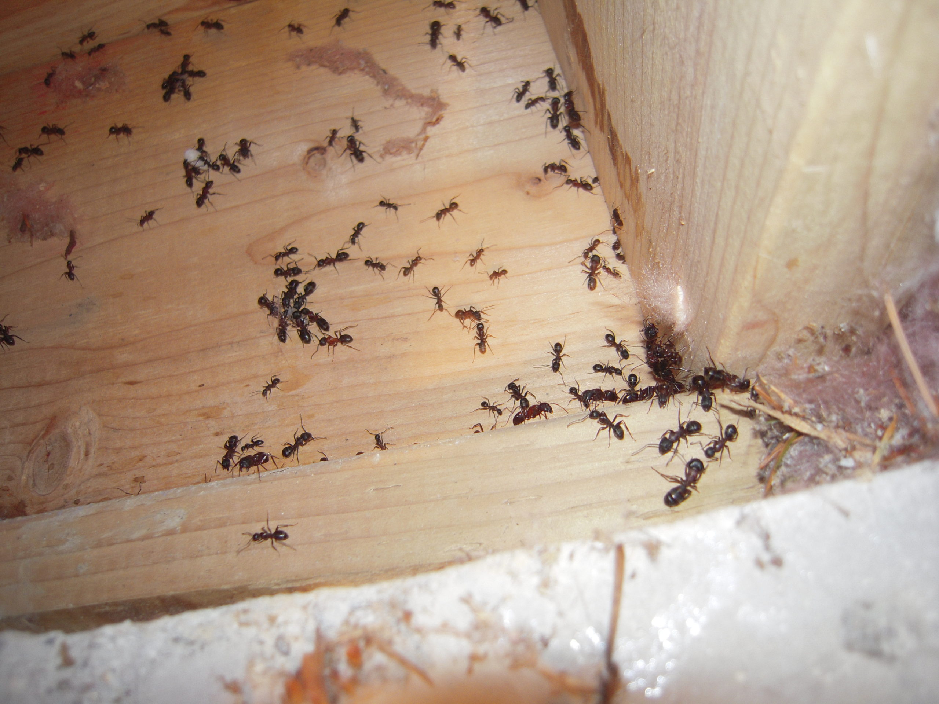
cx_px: 470
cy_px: 352
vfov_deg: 49.7
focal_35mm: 28
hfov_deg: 63.4
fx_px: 760
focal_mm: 5
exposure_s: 1/20
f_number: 2.7
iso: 100
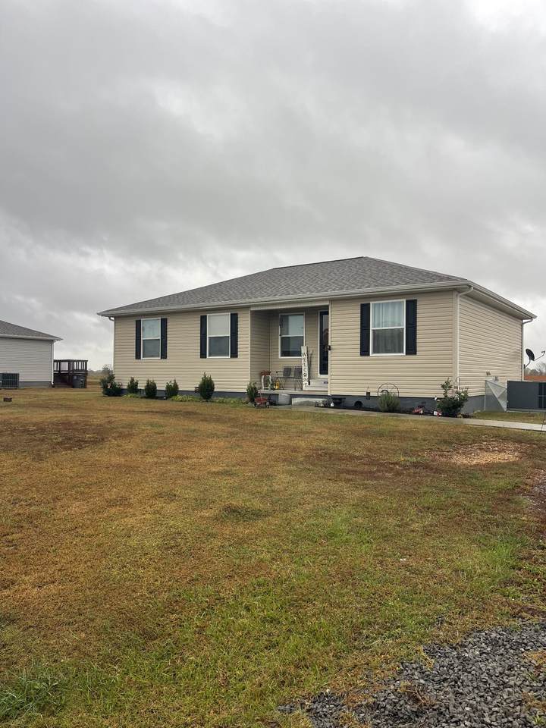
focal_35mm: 25
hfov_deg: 54.9
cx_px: 273
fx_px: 526
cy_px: 364
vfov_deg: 69.4
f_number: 1.6
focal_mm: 5.1
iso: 32
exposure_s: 1/237
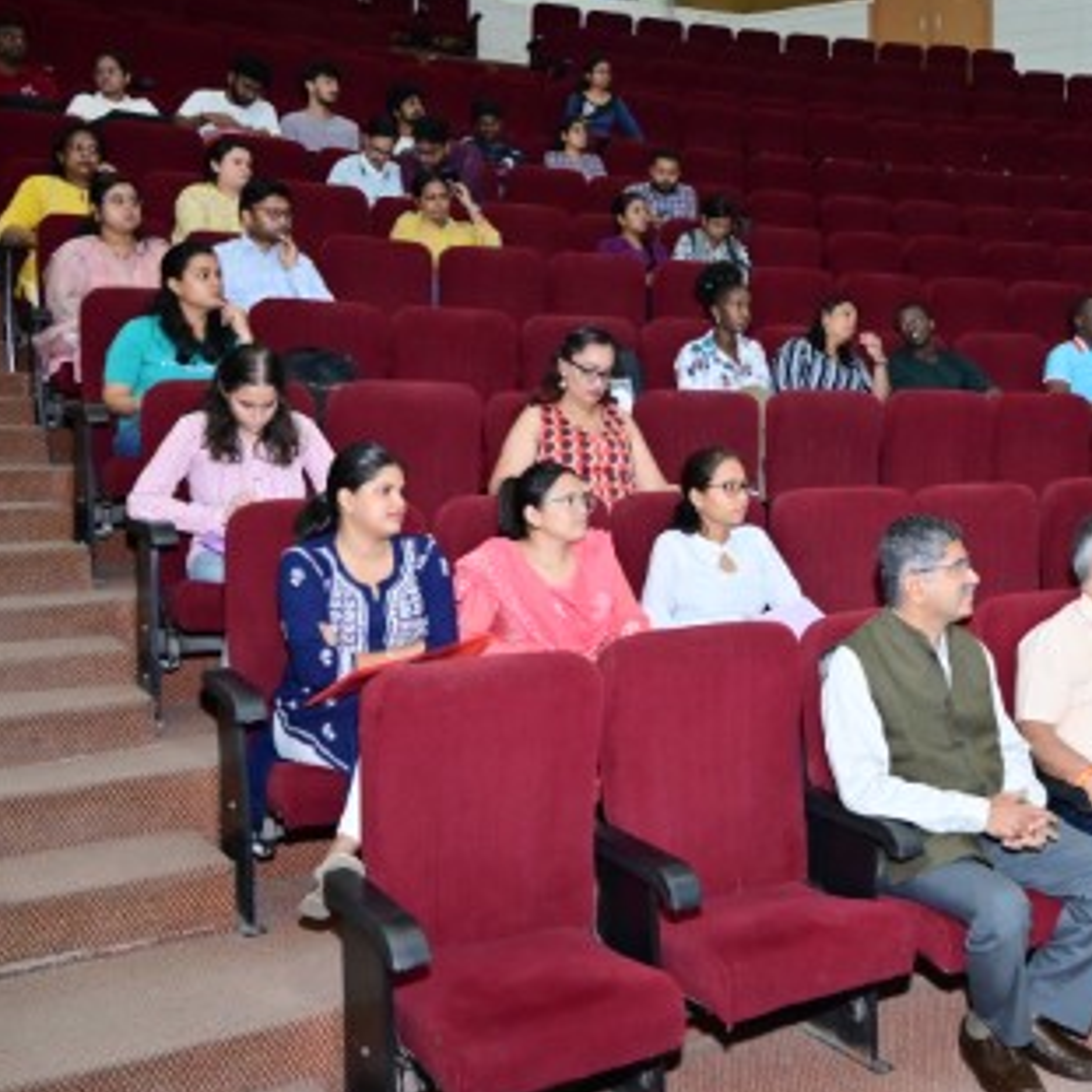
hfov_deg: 42.5
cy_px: 541
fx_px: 1368
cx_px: 779
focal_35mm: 38
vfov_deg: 43.5
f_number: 5
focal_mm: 19.5
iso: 2000
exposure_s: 1/125
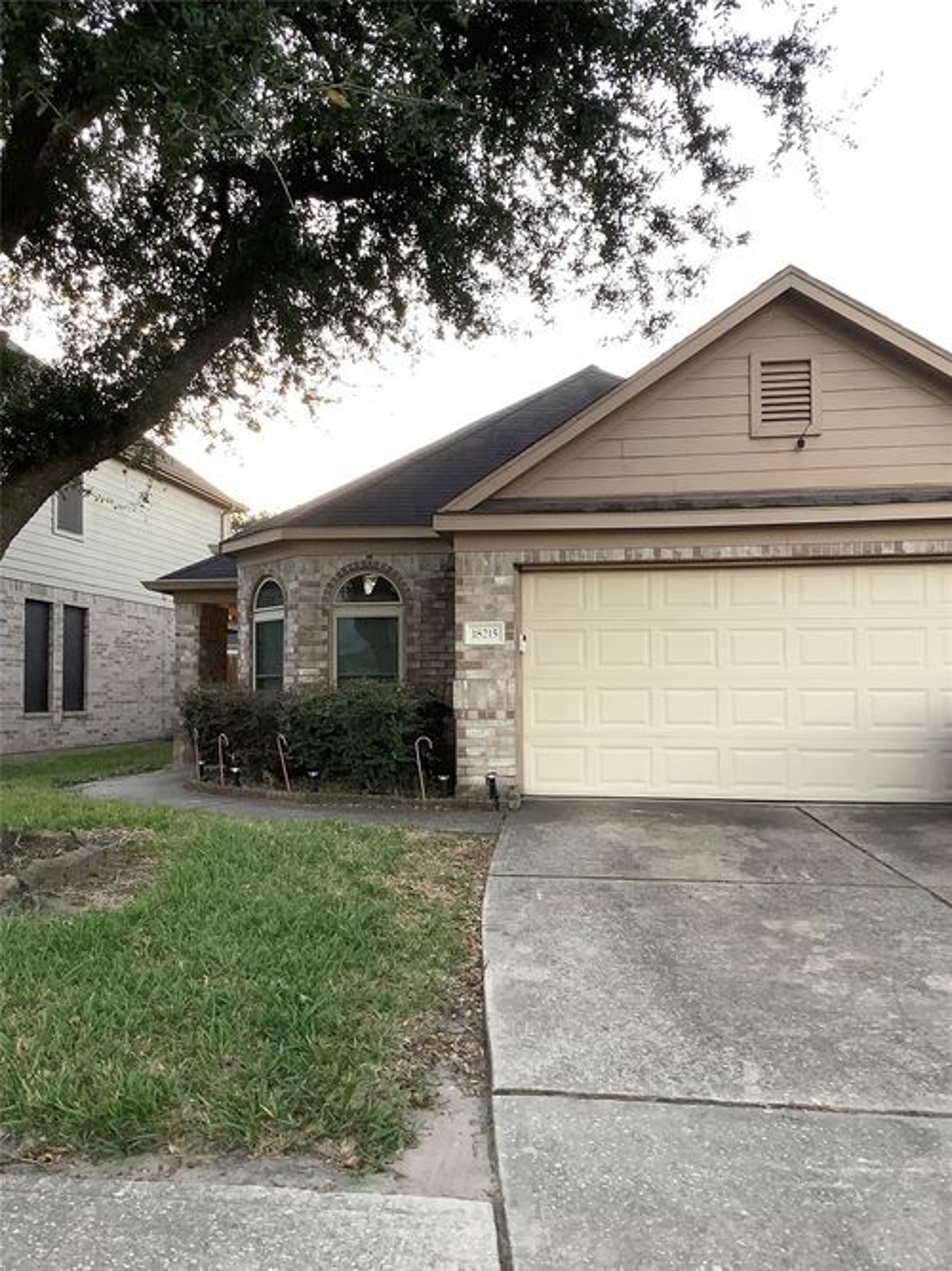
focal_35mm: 31
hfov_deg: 45.4
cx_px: 476
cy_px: 636
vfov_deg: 58.4
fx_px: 1137
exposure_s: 1/50
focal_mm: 3.3
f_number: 2.4
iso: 50
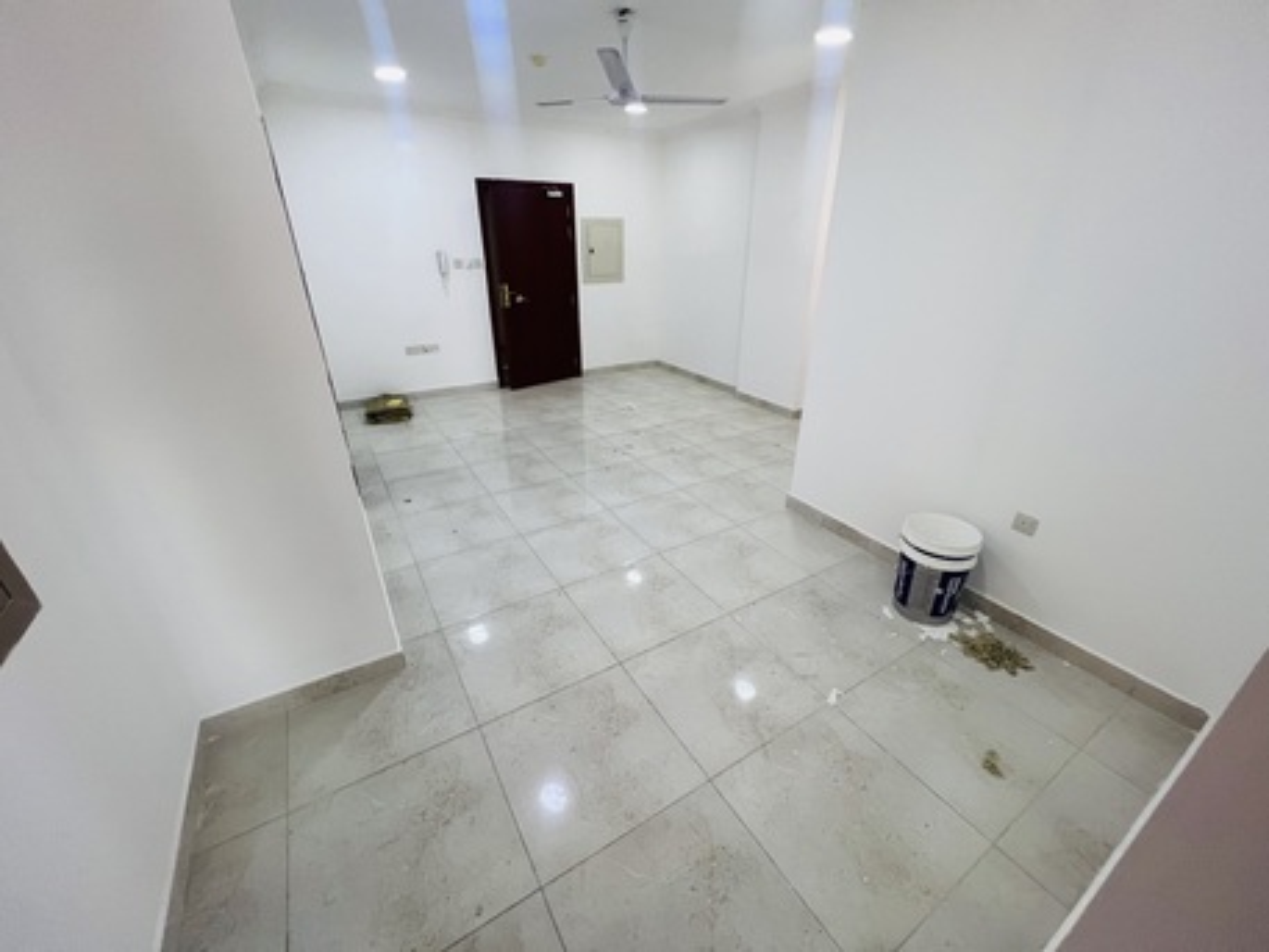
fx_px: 477
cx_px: 634
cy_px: 476
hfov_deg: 106.2
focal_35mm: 13
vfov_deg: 89.9
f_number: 1.8
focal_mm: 1.57
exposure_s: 1/99
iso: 160
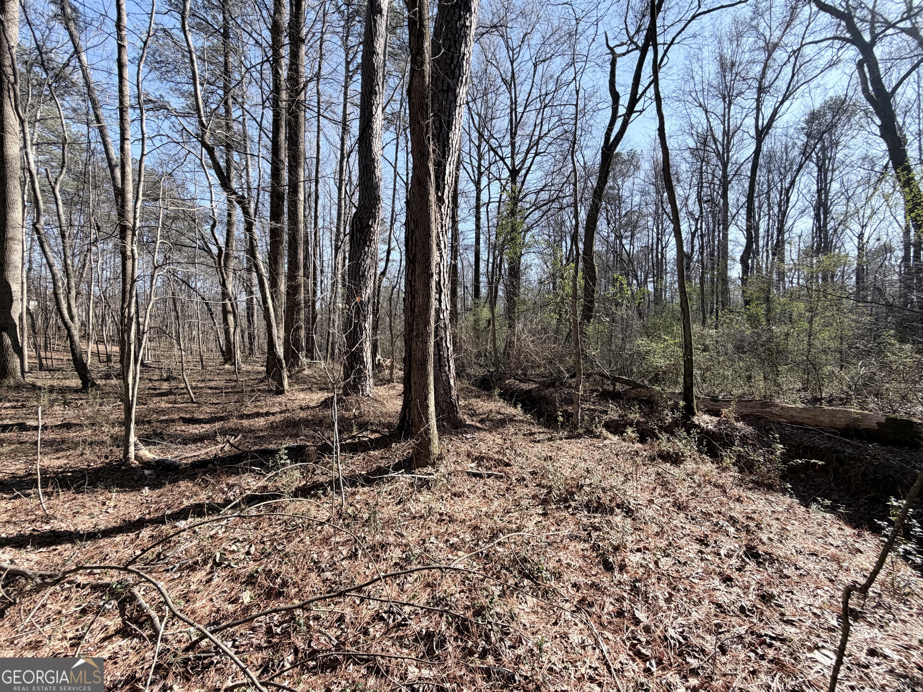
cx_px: 462
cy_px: 346
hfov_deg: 102.1
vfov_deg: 85.7
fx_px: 373
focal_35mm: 14
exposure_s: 1/502
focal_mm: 2.22
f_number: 2.2
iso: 50
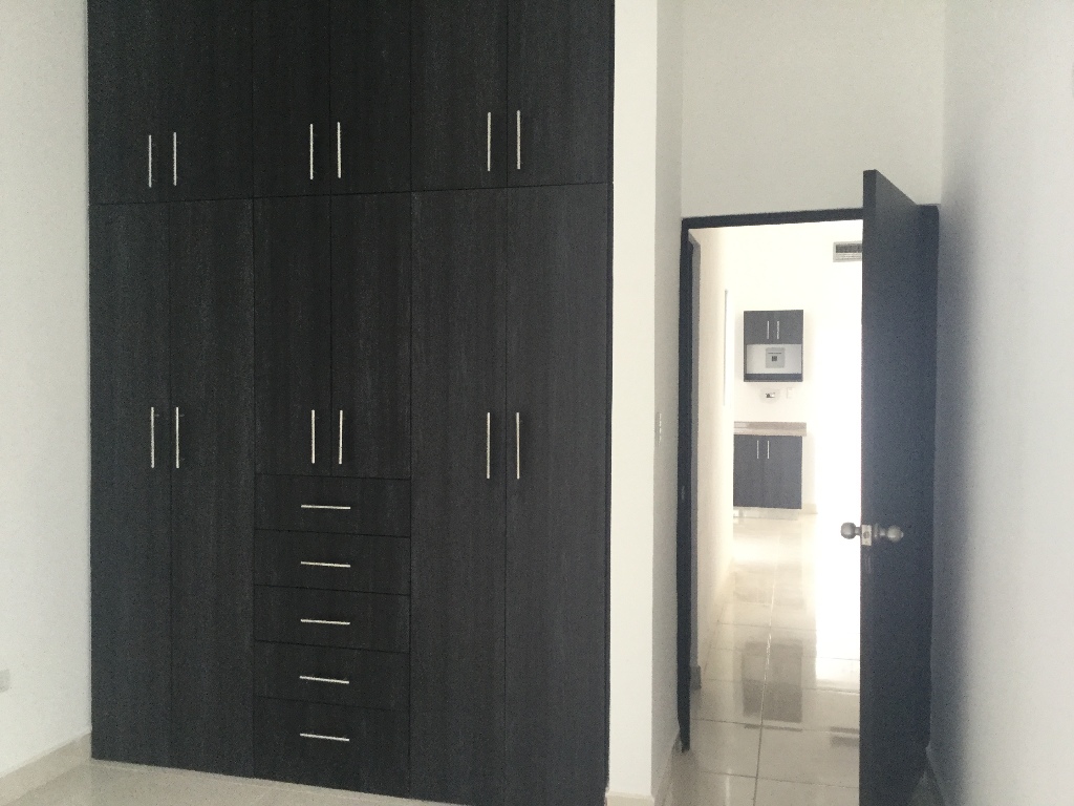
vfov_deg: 45.4
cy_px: 403
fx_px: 962
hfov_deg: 58.4
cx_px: 537
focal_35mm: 31
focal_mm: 3.3
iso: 40
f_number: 2.4
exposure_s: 1/30
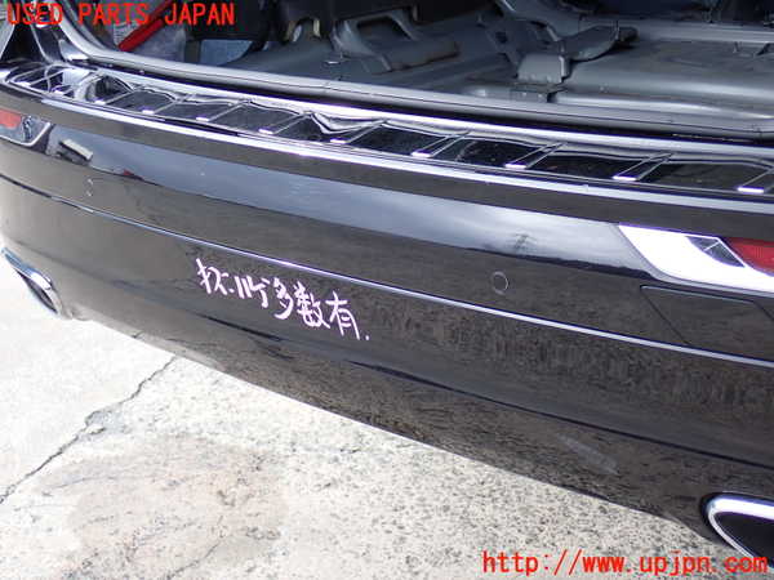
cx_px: 387
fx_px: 1297
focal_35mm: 58
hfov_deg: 33.2
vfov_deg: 25.2
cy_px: 290
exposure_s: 1/125
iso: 160
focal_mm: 10.35
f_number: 3.5
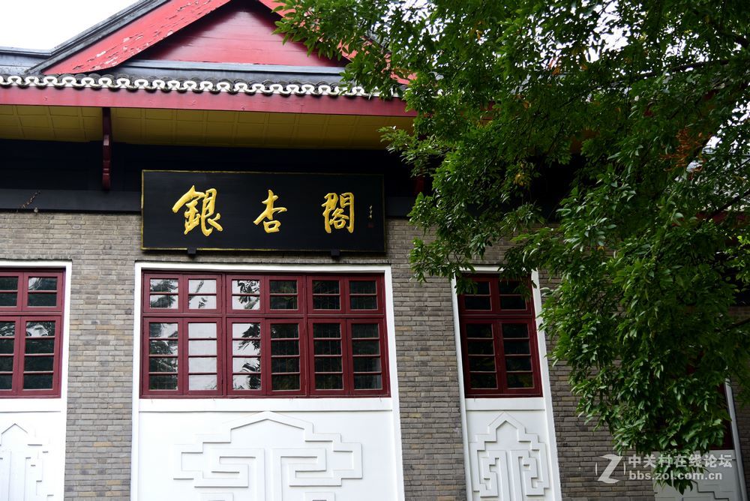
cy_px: 250
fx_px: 1209
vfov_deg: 23.4
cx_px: 375
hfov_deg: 34.5
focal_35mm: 58
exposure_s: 1/25
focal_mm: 58
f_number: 4
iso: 250
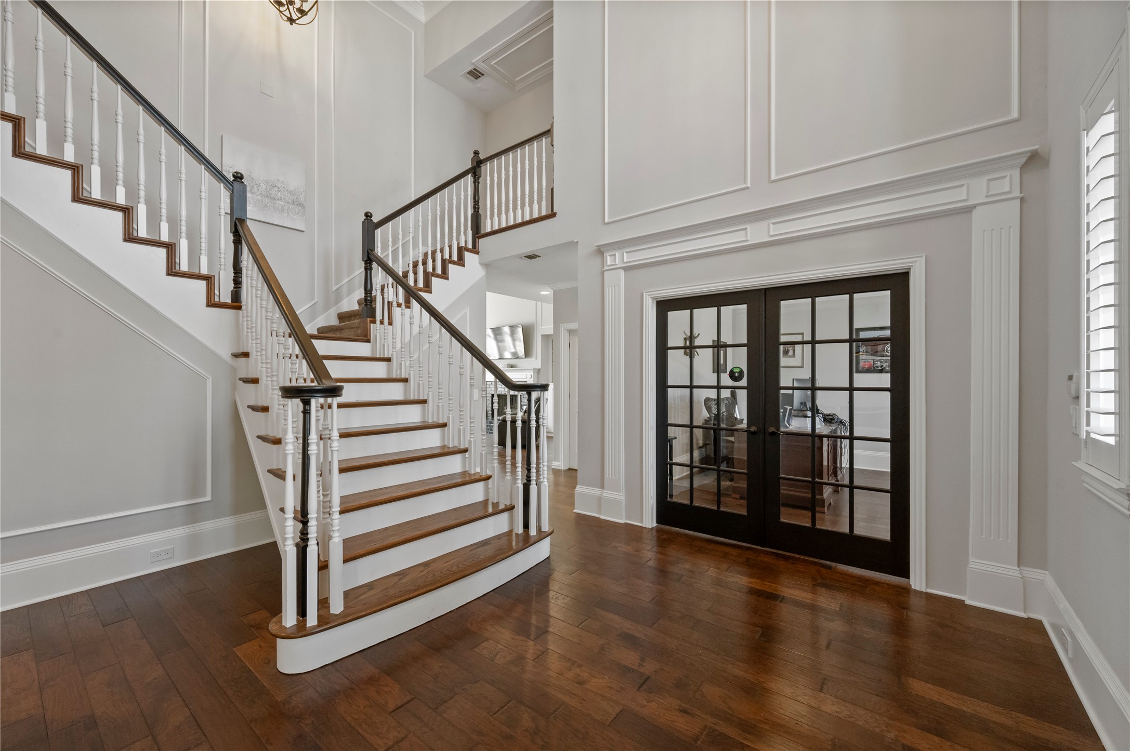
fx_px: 439
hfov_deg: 104.3
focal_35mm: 14
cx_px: 565
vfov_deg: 81.1
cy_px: 376
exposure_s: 1/30
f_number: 8
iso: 5000
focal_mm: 14
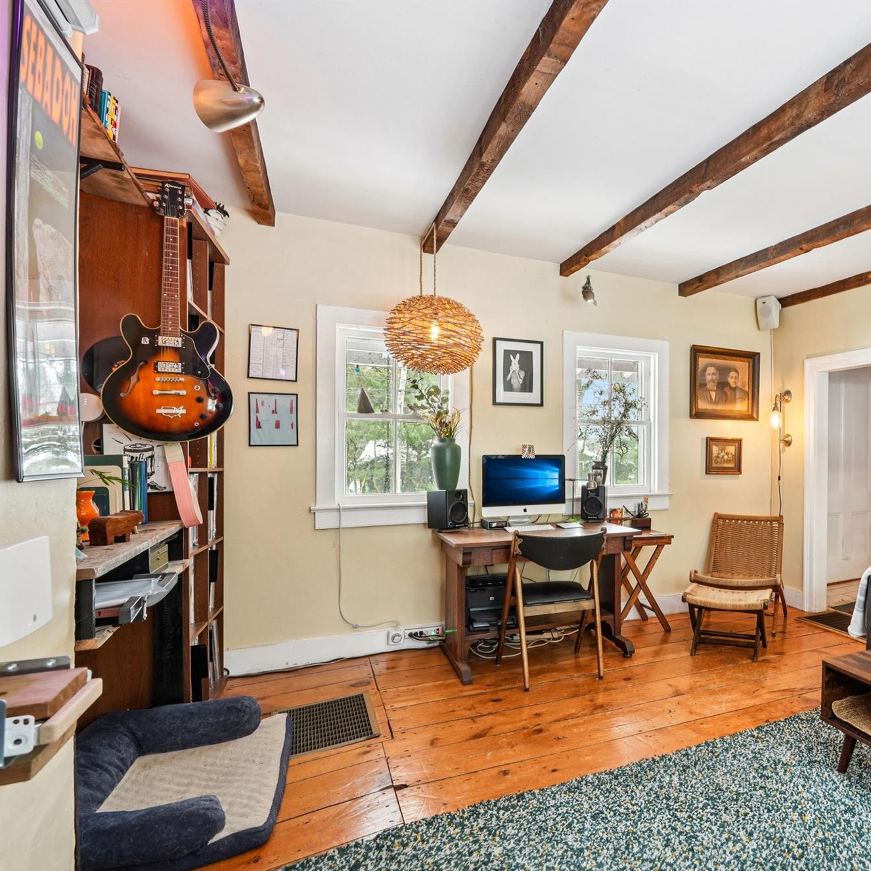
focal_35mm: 21
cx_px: 669
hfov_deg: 66.9
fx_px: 598
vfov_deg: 72.1
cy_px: 447
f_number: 9
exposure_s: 1/8
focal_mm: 16
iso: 400
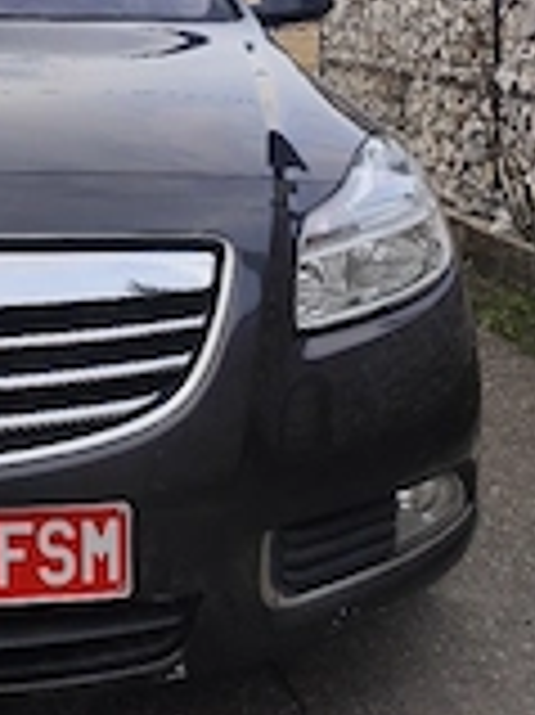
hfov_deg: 23.1
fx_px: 1197
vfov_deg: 30.7
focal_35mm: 58
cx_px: -108
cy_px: -13
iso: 50
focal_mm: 6.19
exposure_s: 1/169
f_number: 1.65
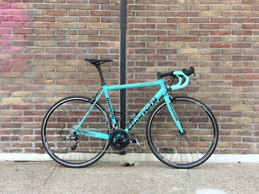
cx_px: 130
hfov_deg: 61.7
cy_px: 97
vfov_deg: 48.2
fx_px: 217
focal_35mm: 29
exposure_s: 1/100
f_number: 2.2
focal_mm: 4.15
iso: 25
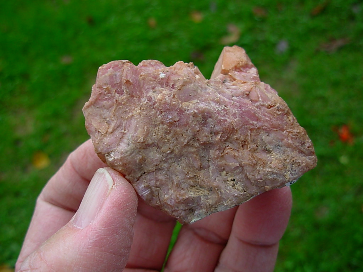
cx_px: 182
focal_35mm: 38
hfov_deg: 49.0
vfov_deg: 37.7
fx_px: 398
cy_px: 136
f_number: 2.9
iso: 50
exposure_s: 1/76.1
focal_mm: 6.3
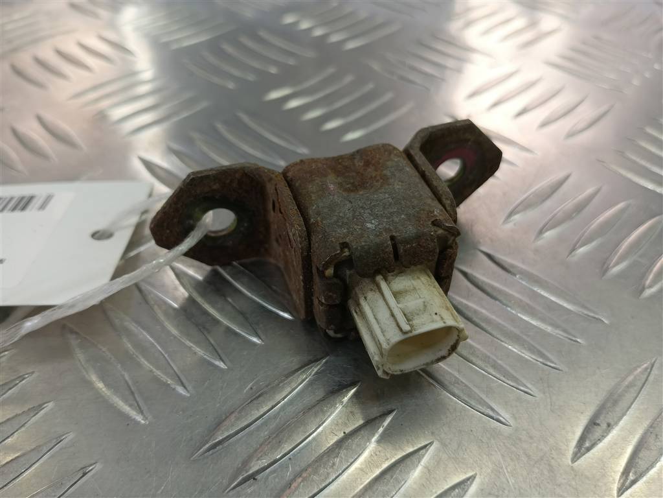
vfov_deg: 51.4
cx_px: 332
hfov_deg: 65.3
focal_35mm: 27
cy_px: 249
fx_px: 517
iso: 140
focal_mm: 4.11
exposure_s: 1/100
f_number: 1.6
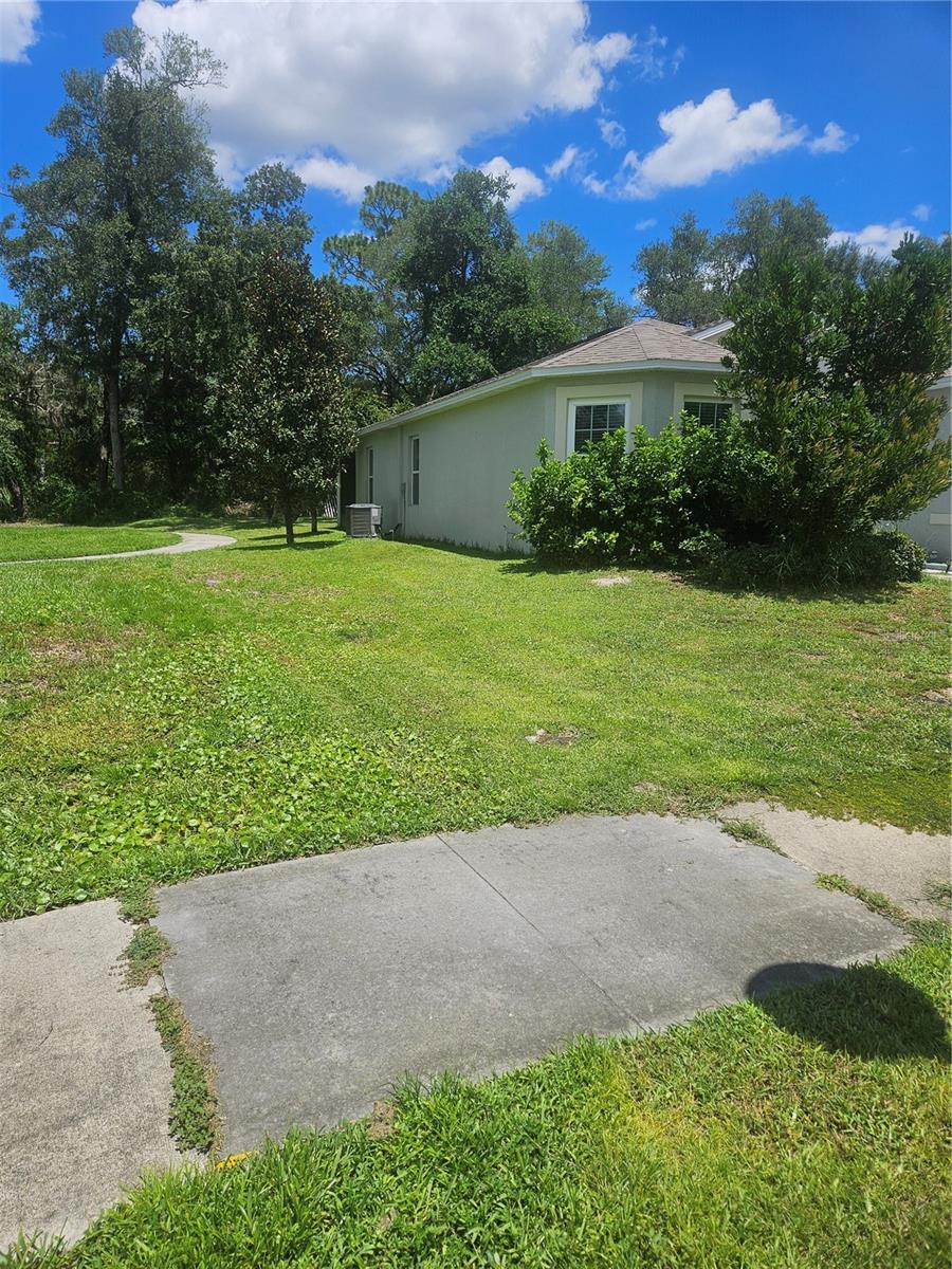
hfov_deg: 58.9
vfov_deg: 73.9
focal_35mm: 23
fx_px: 843
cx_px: 476
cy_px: 634
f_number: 1.8
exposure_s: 1/2737
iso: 25
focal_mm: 5.4
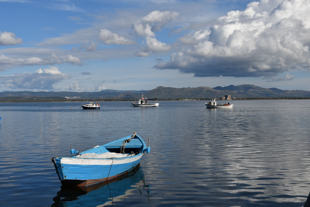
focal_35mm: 48
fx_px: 413
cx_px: 155
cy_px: 104
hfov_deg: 41.1
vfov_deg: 28.1
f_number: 8
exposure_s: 1/1000
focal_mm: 32
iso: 125
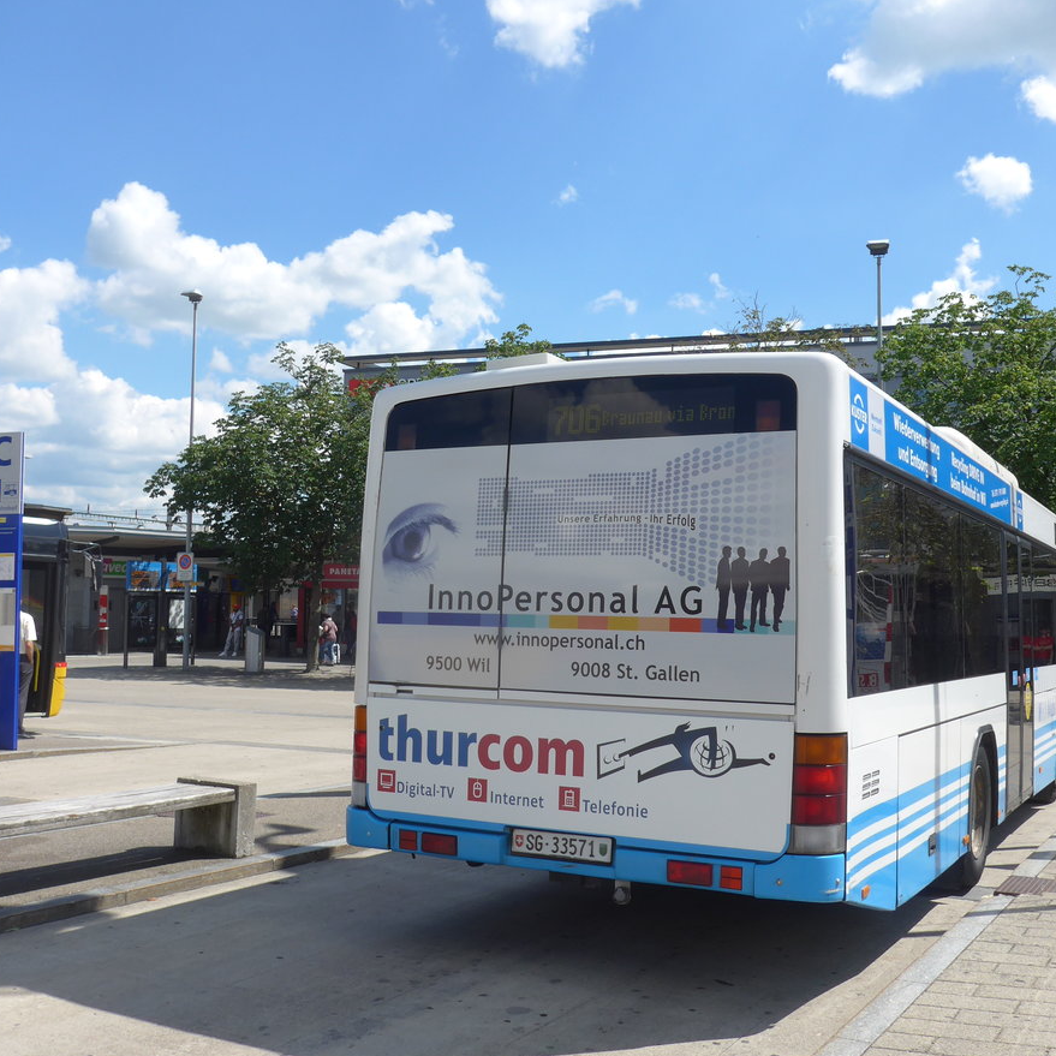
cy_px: 538
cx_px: 587
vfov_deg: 47.2
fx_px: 1208
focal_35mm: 35
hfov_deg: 47.1
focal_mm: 6
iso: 80
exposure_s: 1/1600
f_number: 2.8
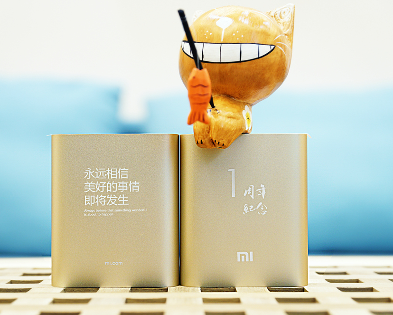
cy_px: 158
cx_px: 178
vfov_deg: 22.5
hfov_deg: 27.9
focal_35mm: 68
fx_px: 791
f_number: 3.2
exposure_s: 1/15
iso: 200
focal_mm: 40
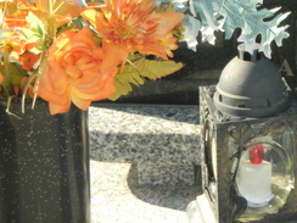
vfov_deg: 10.1
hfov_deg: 13.5
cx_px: 321
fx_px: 1235
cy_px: -46
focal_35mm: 144
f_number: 4.2
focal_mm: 9.9
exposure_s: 1/213
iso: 113
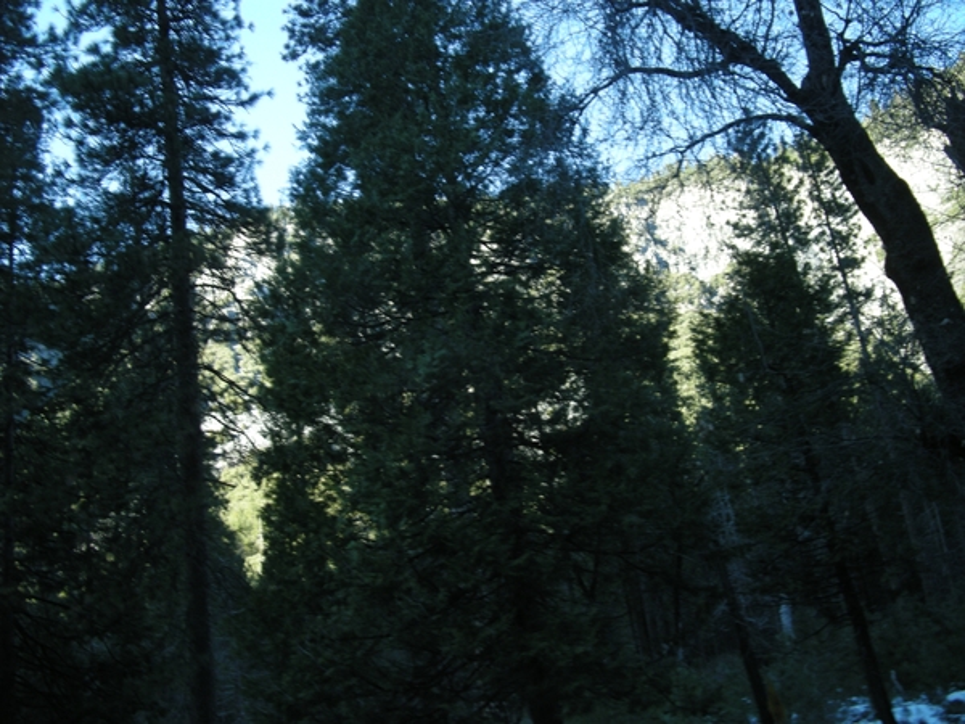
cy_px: 362
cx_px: 482
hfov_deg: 50.1
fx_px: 1031
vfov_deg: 38.7
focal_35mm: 37
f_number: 2.8
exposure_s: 1/40.1
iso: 125
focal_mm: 7.9
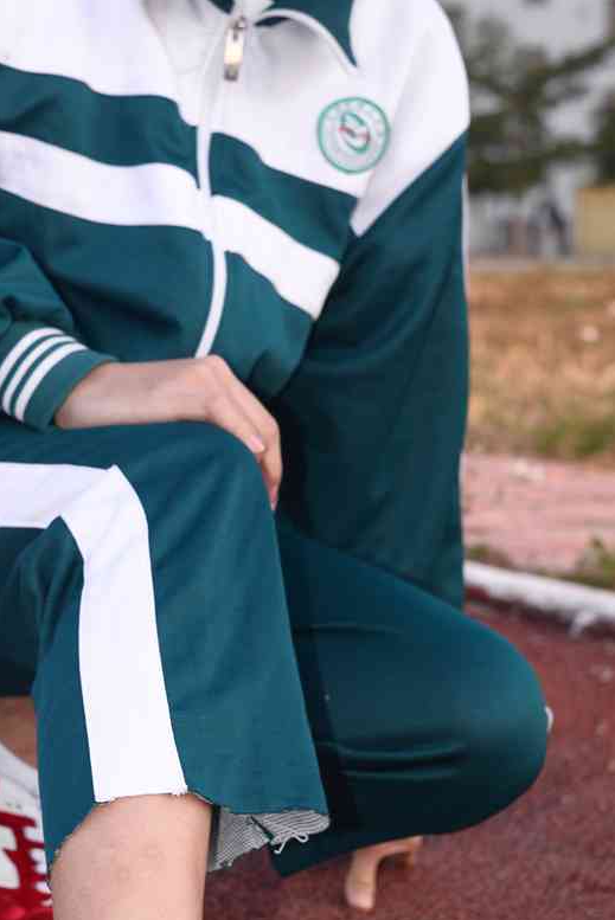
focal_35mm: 81
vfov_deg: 25.0
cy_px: 476
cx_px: 120
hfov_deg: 16.7
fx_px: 2073
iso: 100
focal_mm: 35
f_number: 5.6
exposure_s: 1/100
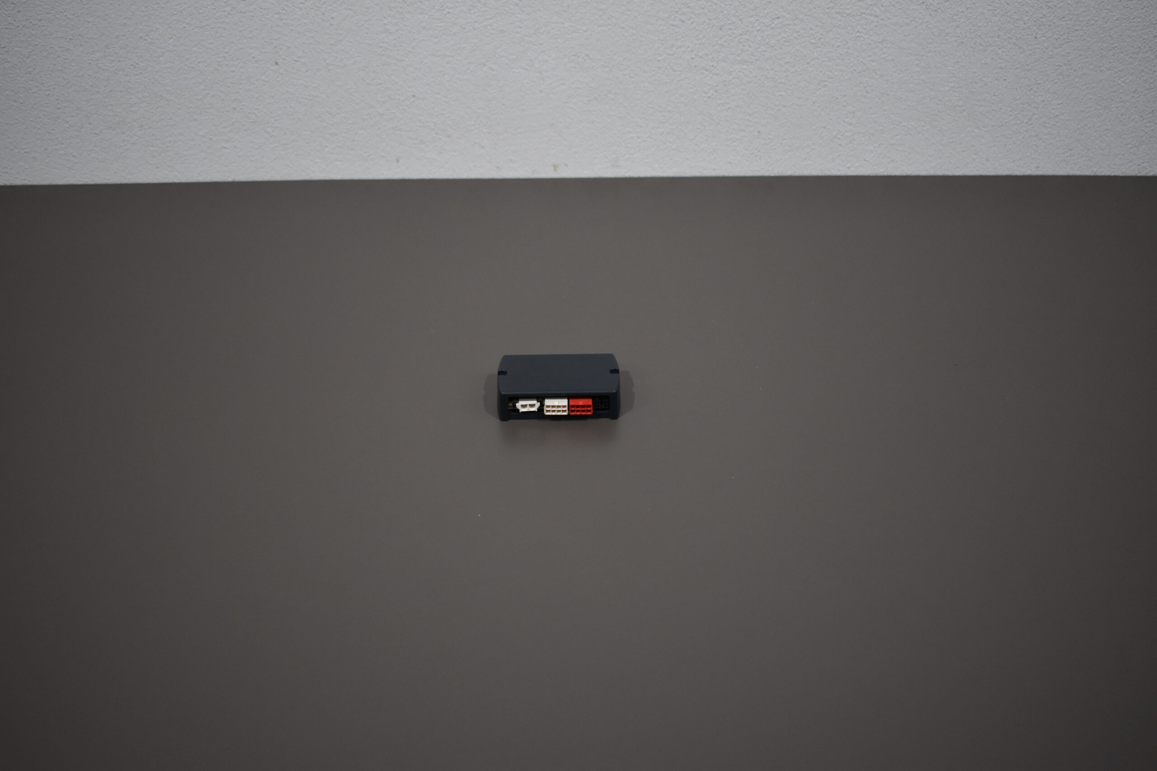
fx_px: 1253
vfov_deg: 34.2
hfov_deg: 49.6
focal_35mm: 39
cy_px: 386
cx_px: 578
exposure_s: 1/250
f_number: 4
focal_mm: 26
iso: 640
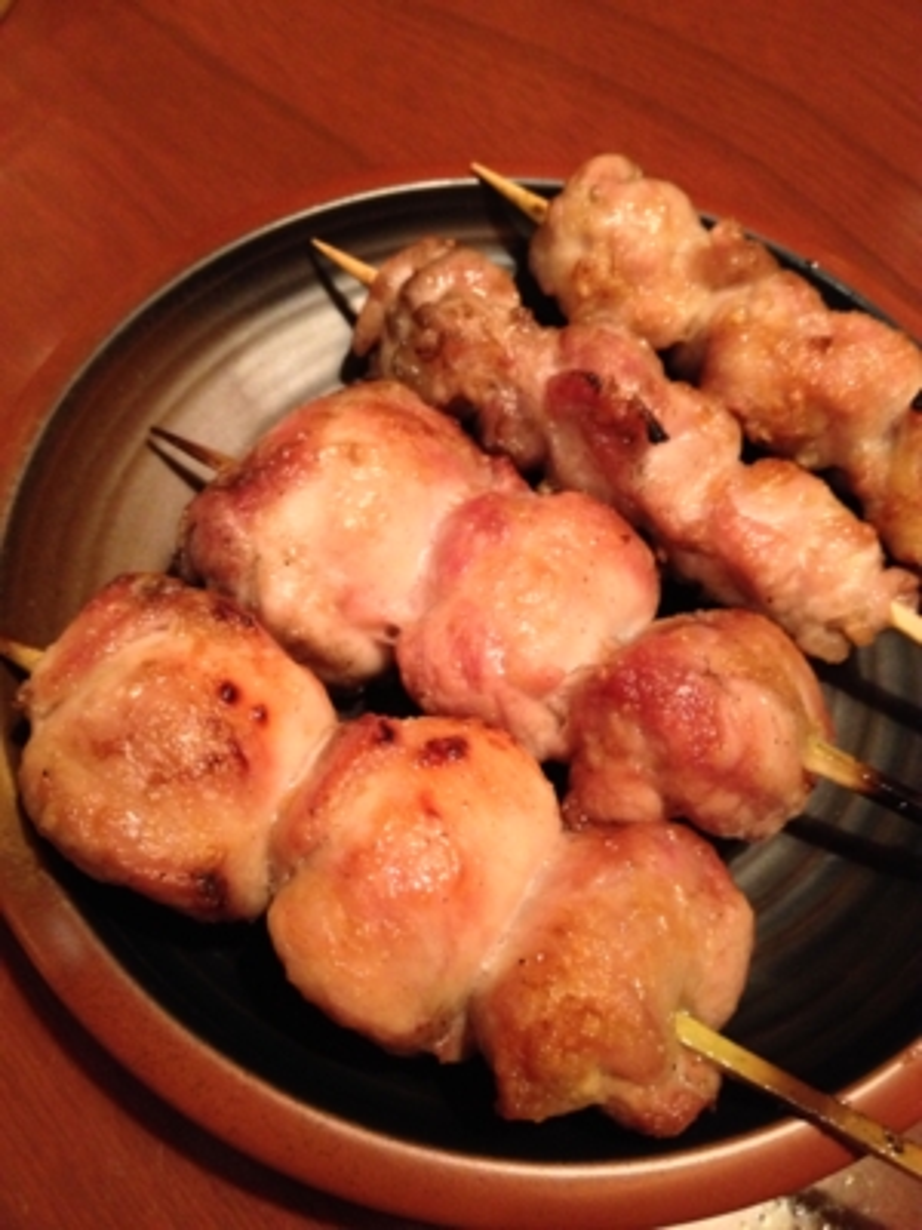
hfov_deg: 40.7
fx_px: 1243
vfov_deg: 52.6
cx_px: 461
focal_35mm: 35
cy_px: 615
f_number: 2.4
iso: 640
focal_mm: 4.28
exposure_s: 1/15
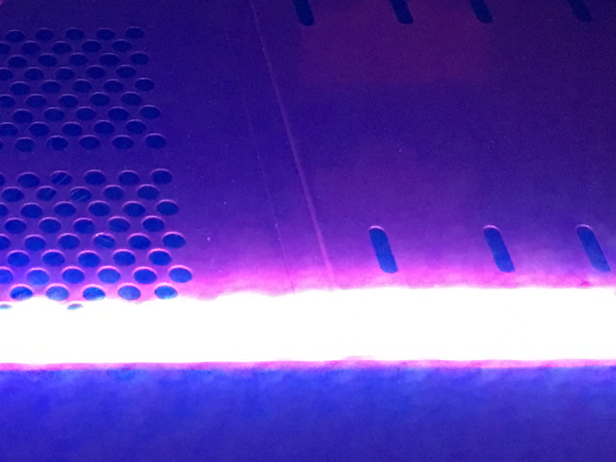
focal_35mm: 111
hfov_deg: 16.8
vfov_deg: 12.3
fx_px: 1975
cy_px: -354
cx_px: -163
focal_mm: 4.15
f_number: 2.2
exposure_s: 1/8
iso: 100
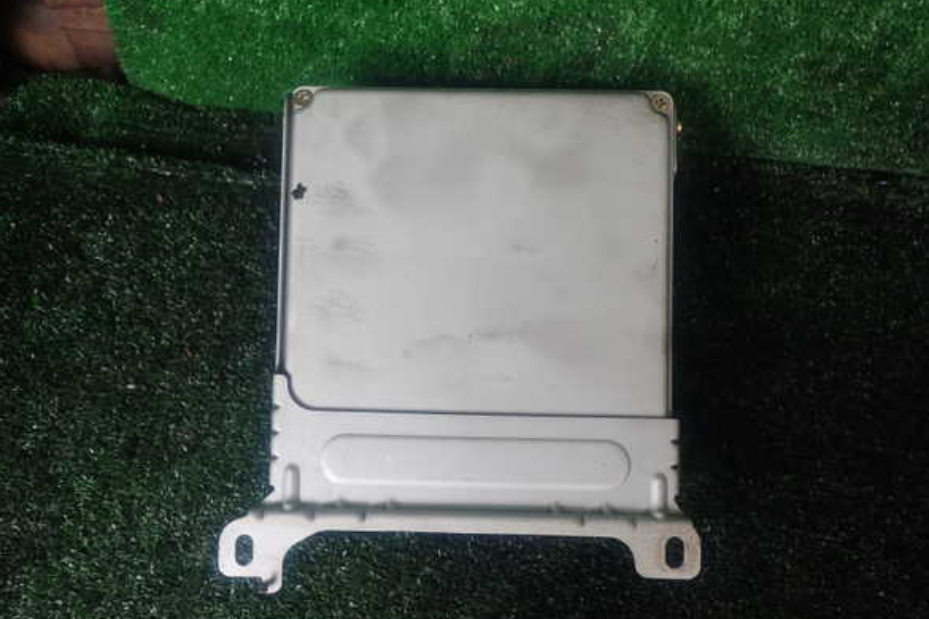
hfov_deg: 58.7
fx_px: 826
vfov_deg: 41.1
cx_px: 473
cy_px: 310
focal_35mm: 32
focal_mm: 5.4
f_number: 2.3
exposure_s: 1/80
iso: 100
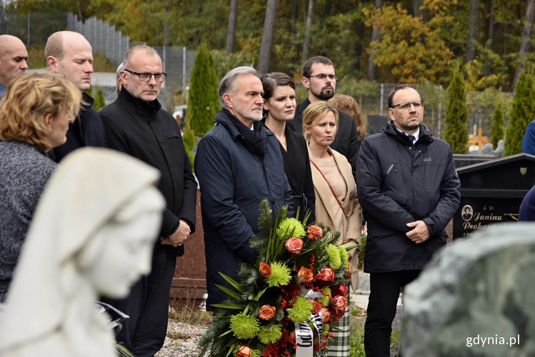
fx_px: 1560
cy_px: 178
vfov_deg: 13.0
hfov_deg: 19.5
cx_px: 268
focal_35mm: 105
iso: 100
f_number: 4
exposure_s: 1/200
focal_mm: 70
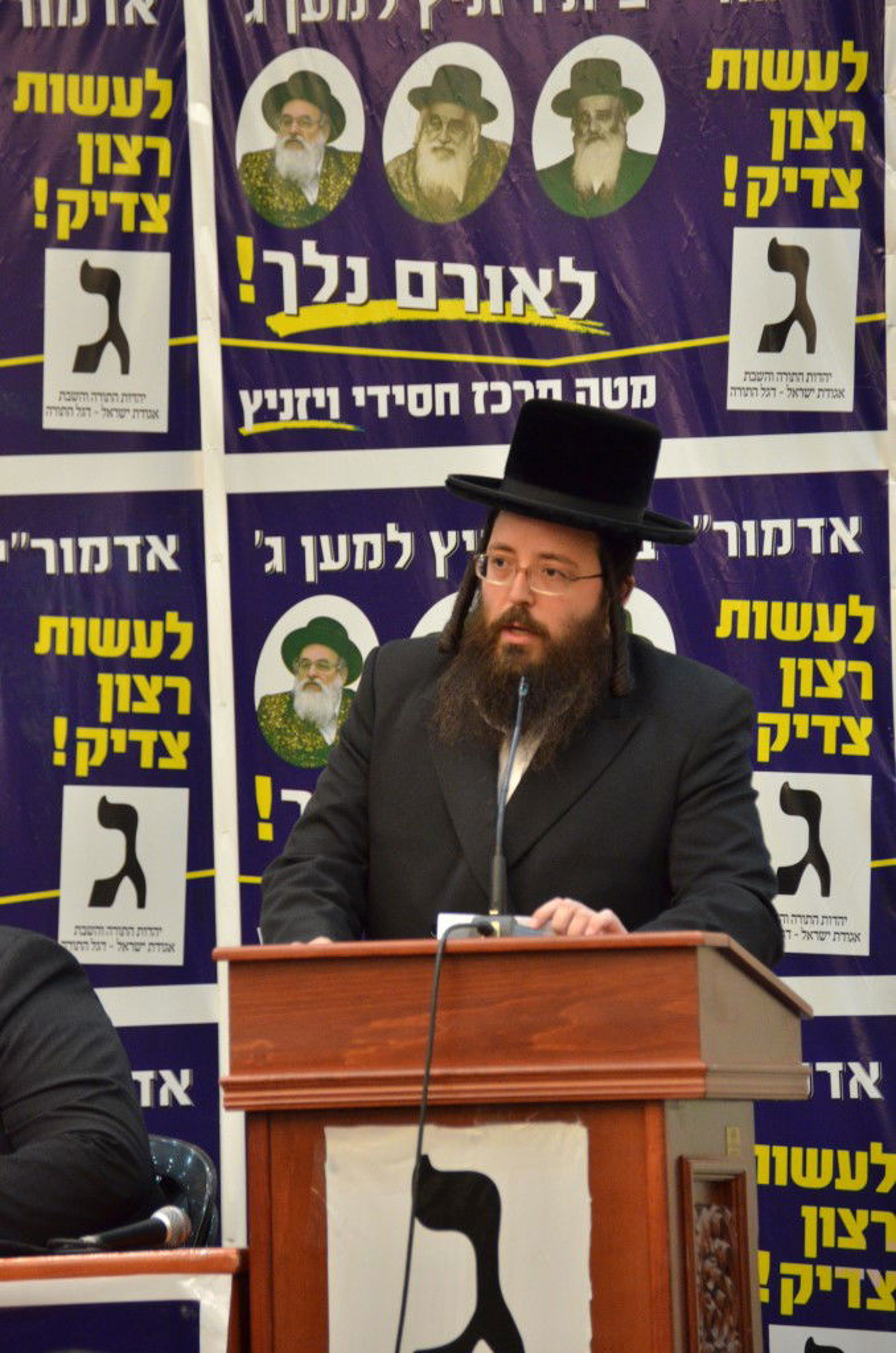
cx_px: 448
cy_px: 676
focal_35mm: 330
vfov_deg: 6.3
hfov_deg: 4.1
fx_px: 12378
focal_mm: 220
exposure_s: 1/125
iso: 1600
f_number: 5.6
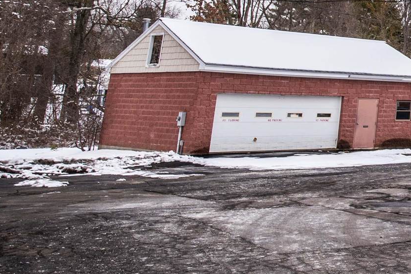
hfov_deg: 22.2
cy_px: -37
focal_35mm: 59
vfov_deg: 21.6
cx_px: 724
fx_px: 673
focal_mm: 16
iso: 100
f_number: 7.1
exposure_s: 1/30
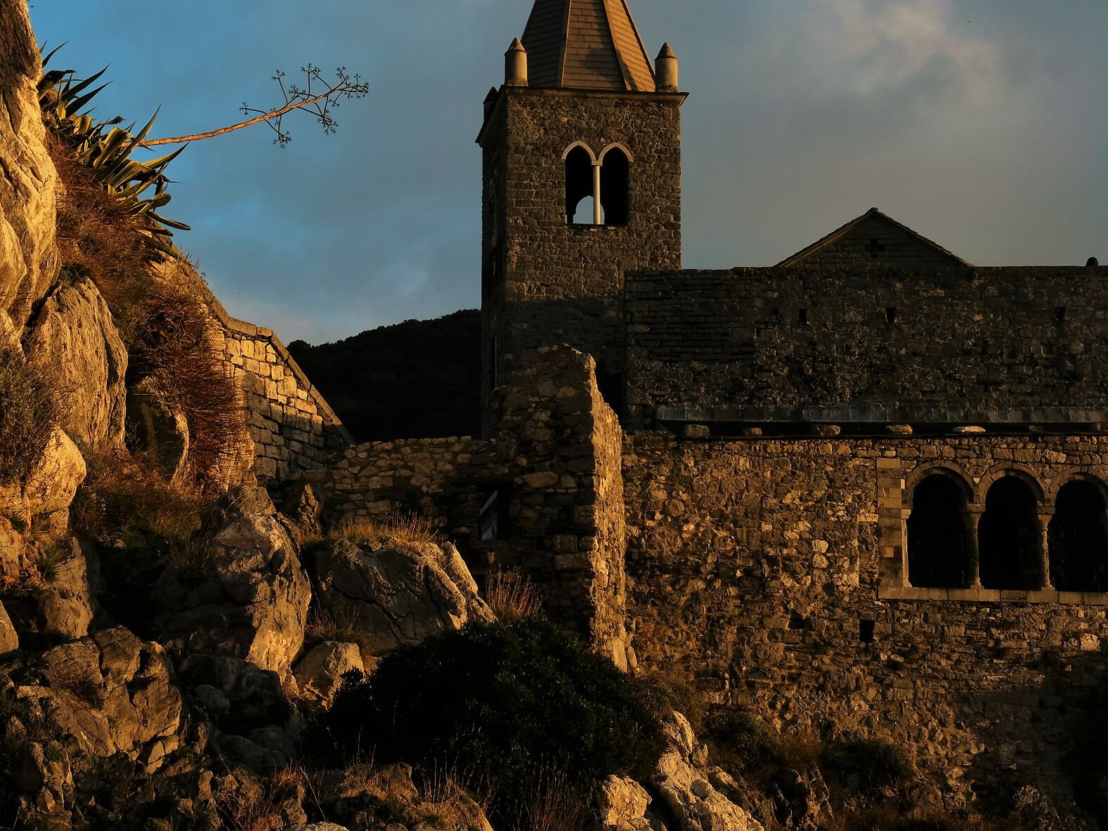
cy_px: 360
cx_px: 416
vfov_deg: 18.7
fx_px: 2529
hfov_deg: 24.6
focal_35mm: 79
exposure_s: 1/160
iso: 320
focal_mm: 35.8
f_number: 11
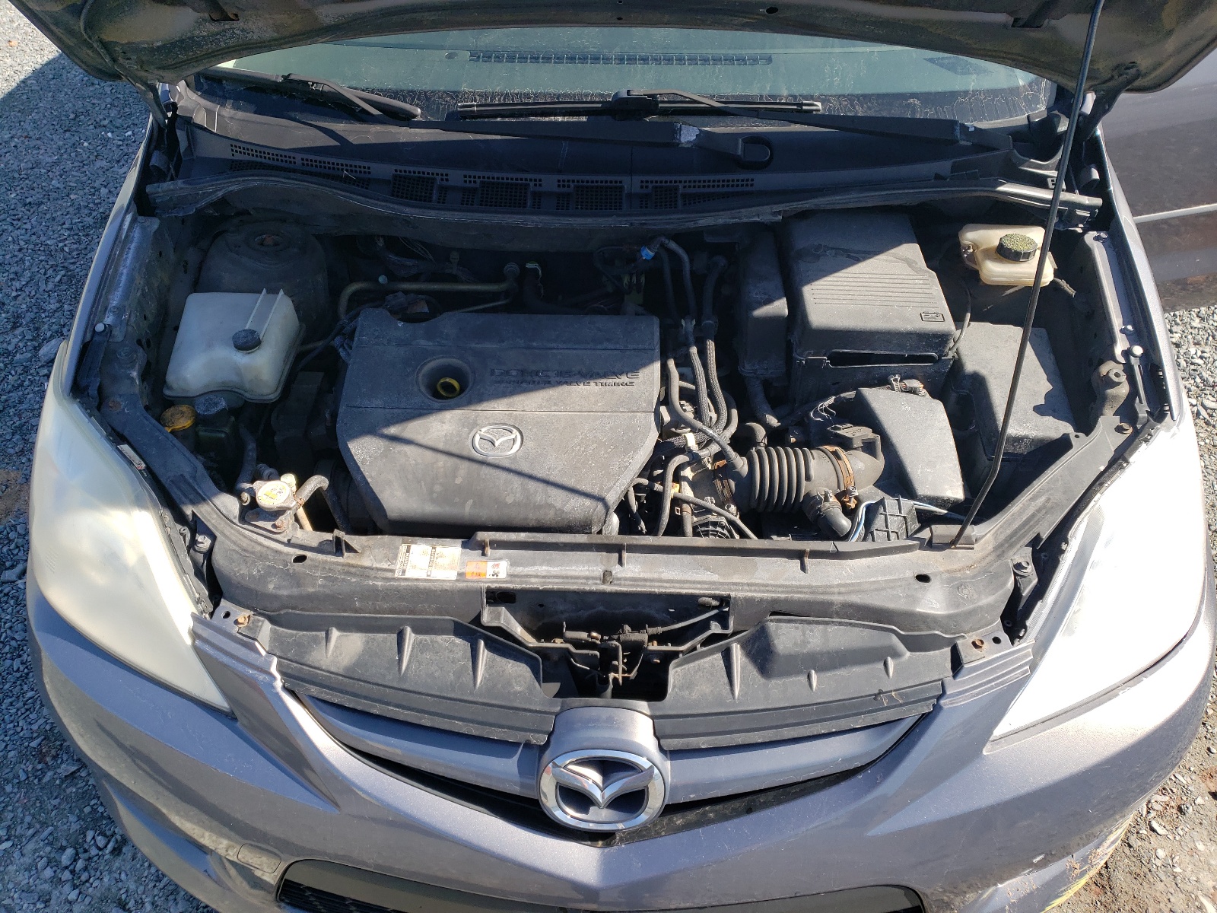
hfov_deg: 67.3
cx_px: 608
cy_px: 456
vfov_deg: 53.1
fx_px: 914
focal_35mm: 26
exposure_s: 1/1250
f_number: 1.5
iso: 50
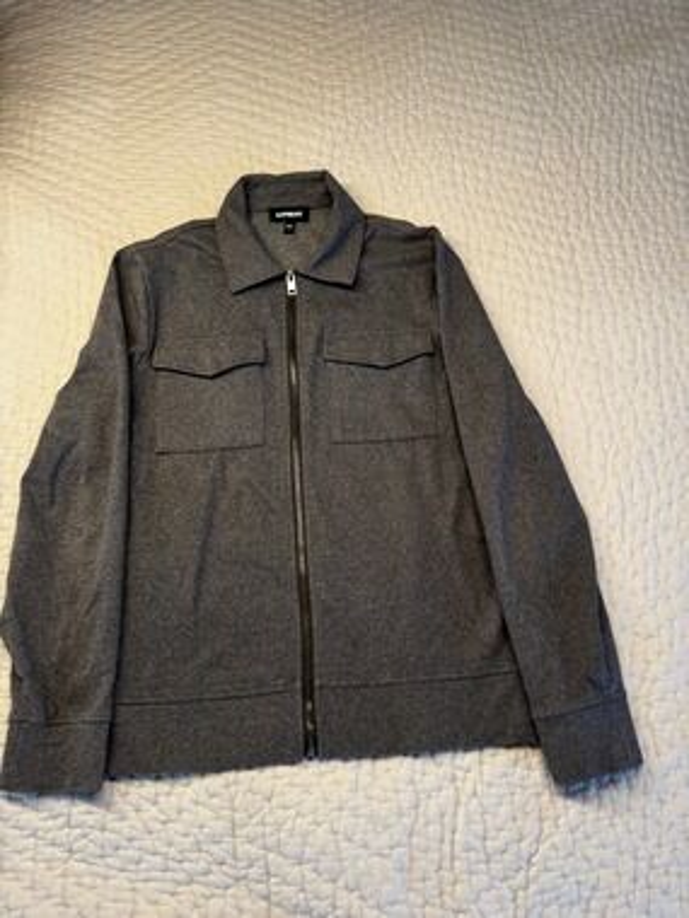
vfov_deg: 71.6
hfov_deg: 56.8
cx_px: 344
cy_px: 459
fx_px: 637
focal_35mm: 24
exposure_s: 1/60
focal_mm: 6.76
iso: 320
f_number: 1.78
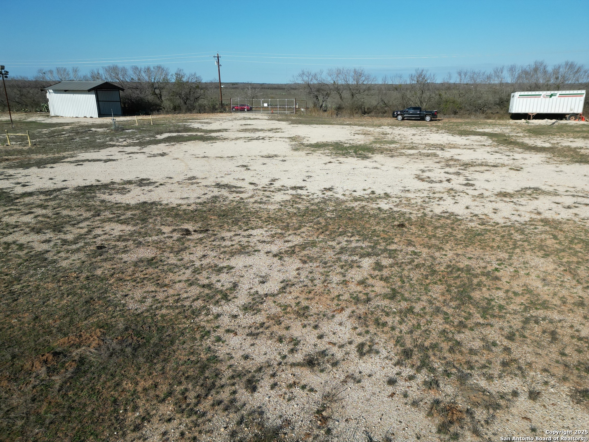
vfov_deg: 56.8
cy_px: 221
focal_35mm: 24
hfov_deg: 71.6
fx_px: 408
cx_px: 294
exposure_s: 1/4000
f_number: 1.7
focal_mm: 6.72
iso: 120
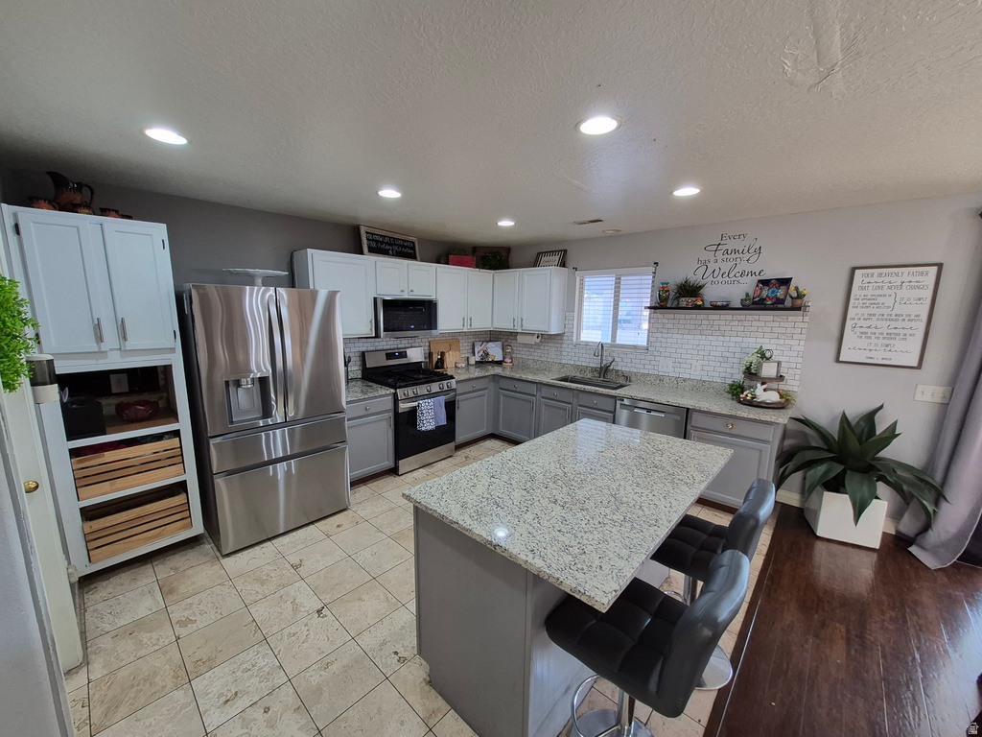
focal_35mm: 13
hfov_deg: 106.2
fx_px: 369
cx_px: 491
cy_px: 368
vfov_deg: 89.9
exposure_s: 1/60
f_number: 2.2
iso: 160
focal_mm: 1.74
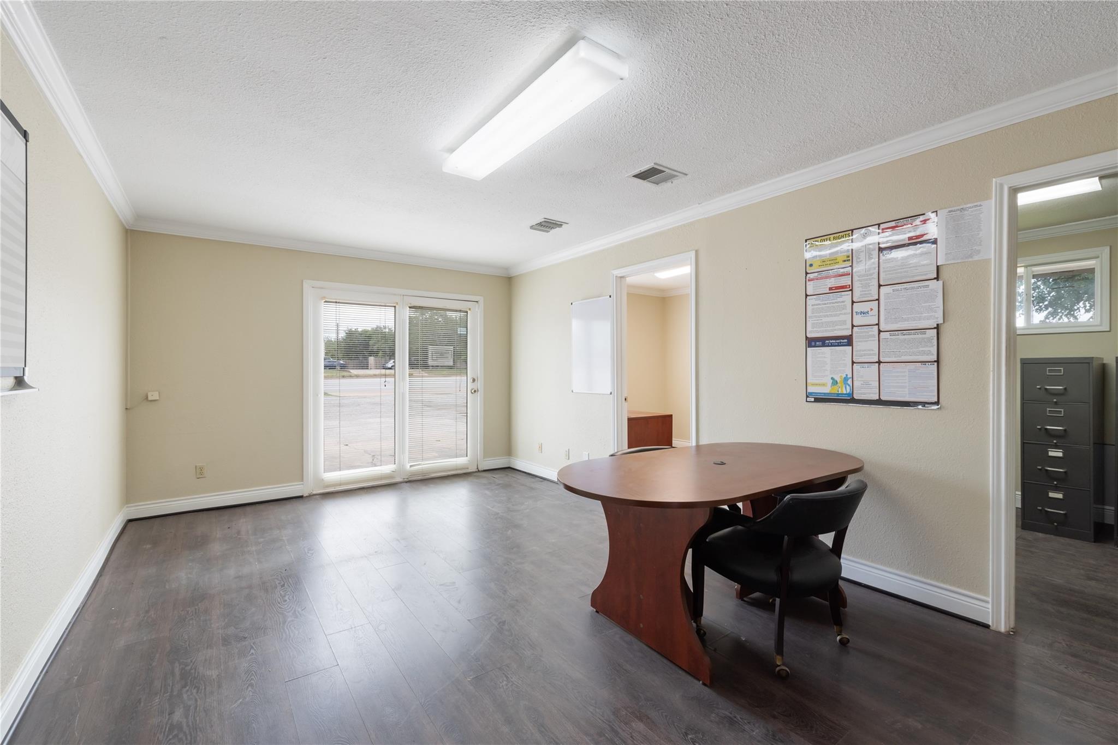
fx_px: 466
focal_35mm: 15
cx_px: 559
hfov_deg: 100.4
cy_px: 372
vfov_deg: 77.3
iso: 400
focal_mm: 15
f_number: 8
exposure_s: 1/20
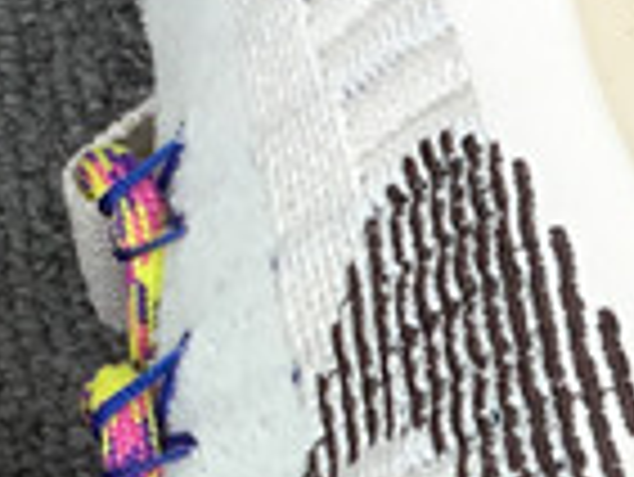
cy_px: 659
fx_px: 3630
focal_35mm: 198
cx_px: 949
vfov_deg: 7.4
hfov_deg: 9.7
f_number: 2.4
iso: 25
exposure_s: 1/379
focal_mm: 3.3
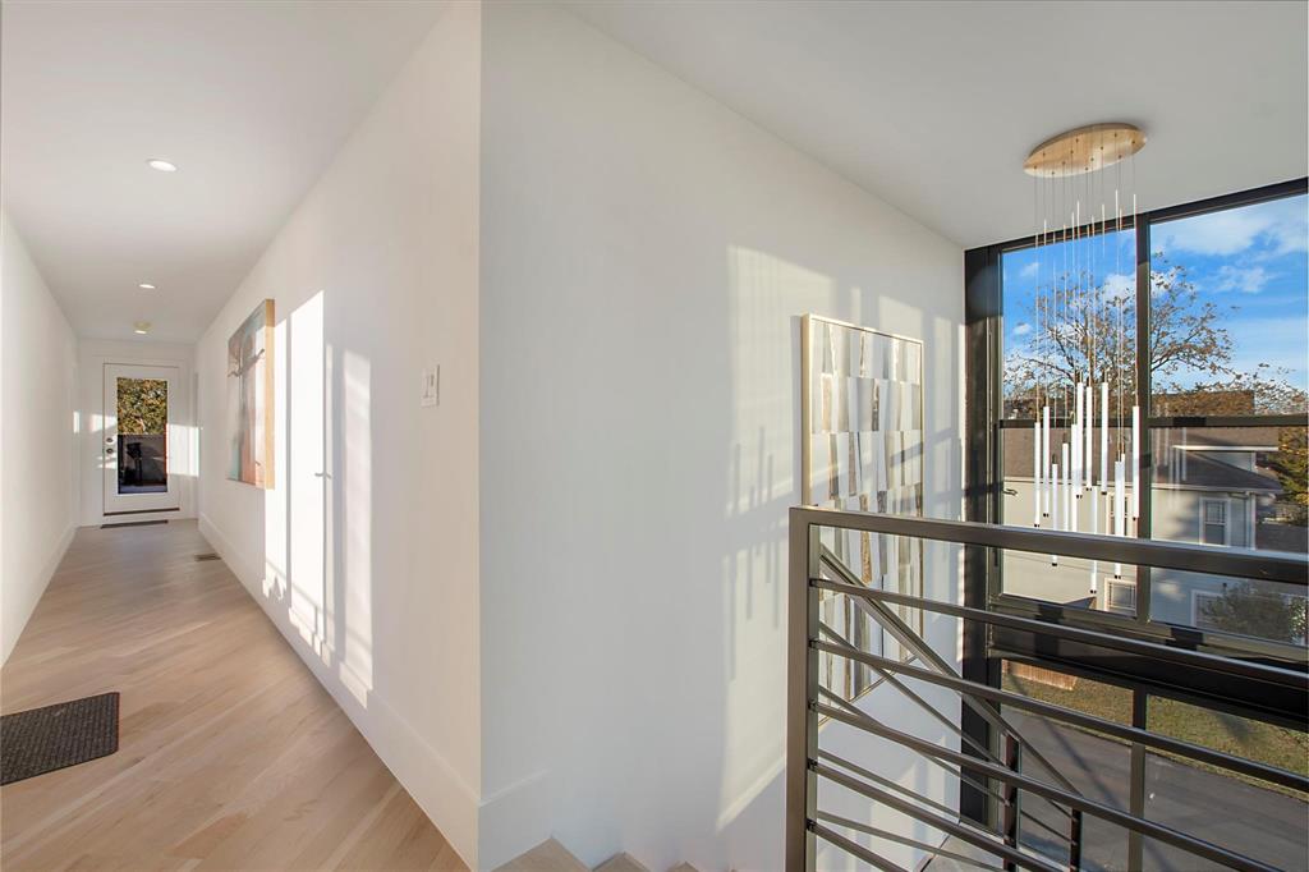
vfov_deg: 77.3
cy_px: 436
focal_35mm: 15
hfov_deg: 100.4
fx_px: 545
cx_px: 654
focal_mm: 10
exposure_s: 1/500
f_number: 7.1
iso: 100
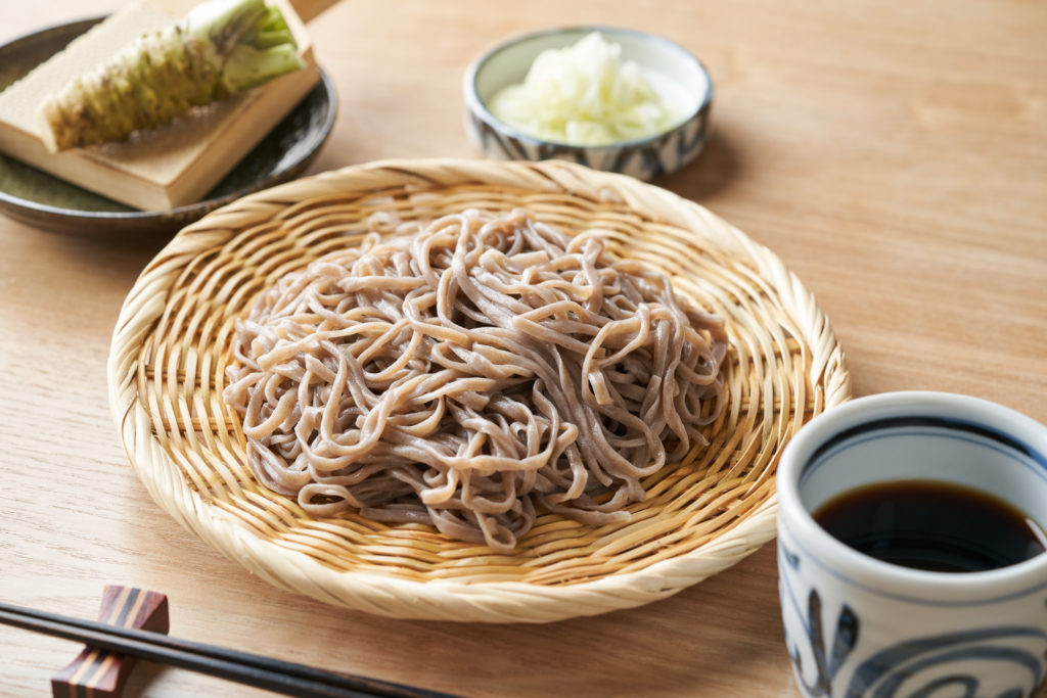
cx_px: 524
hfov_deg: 22.6
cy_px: 349
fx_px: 2618
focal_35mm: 90
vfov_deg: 15.2
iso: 100
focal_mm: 90
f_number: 5.6
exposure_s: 1/125
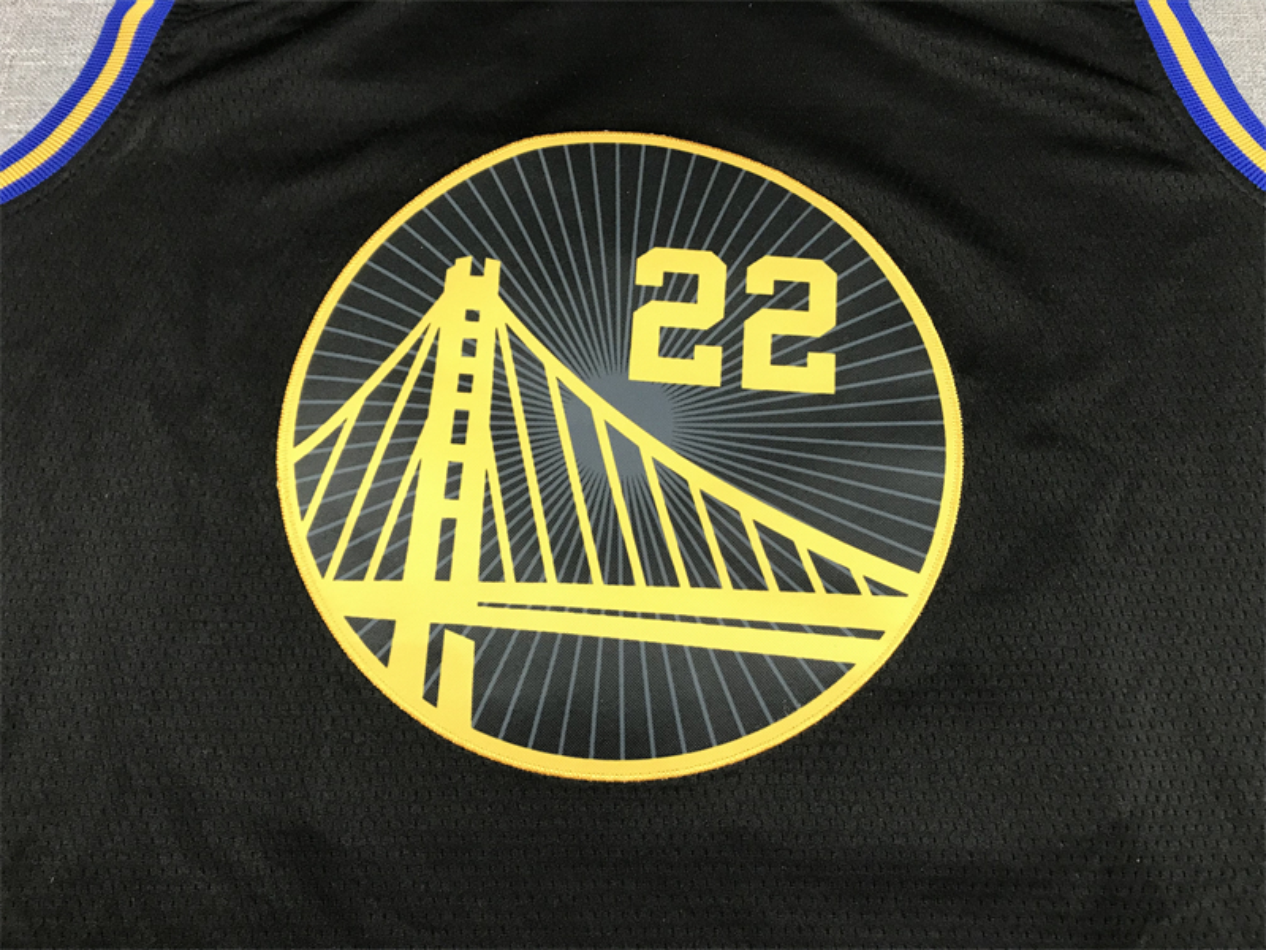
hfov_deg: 63.4
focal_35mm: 28
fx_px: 1024
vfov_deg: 49.7
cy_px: 475
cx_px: 633
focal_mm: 3.99
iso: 40
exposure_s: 1/33
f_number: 1.8
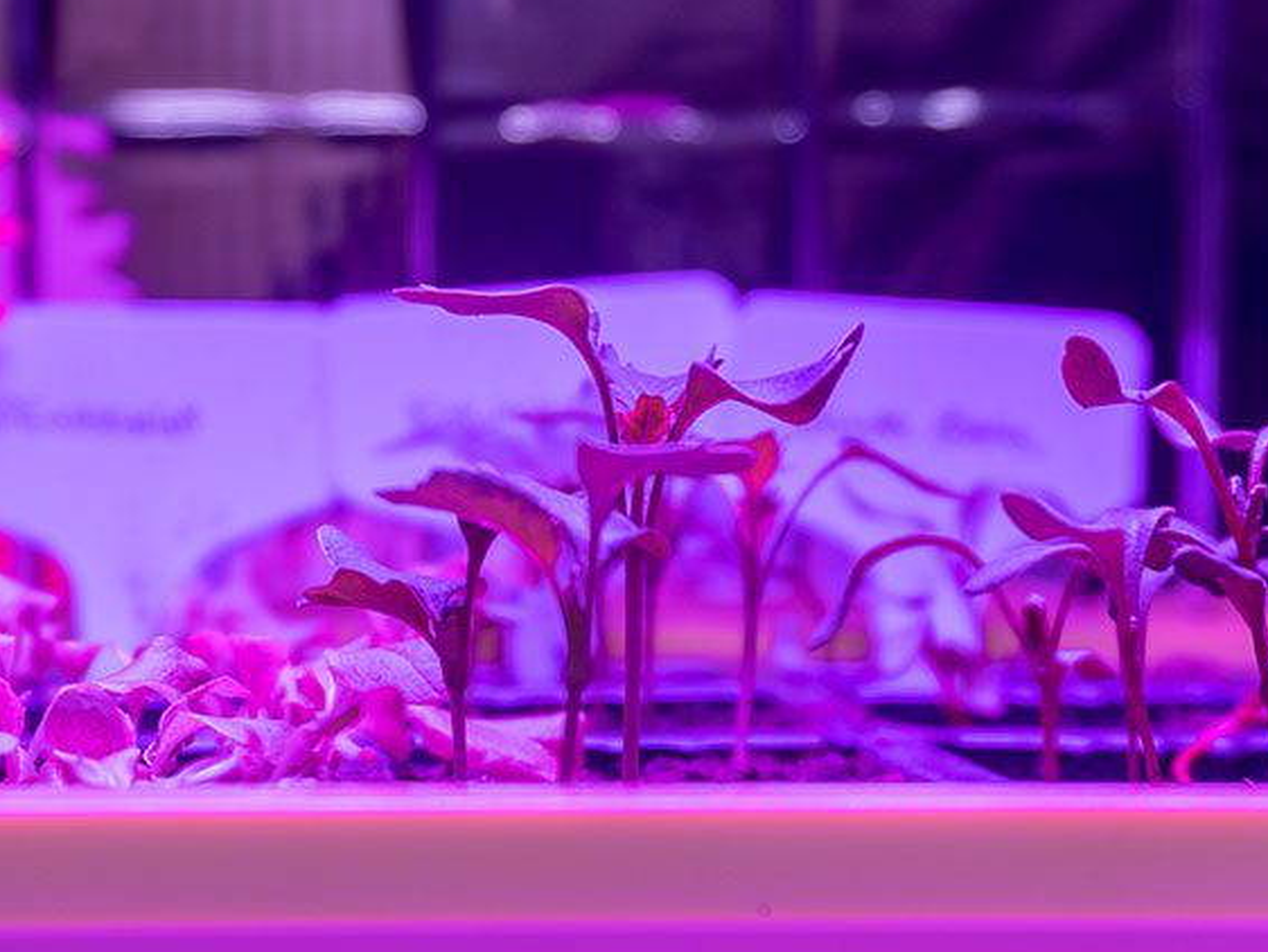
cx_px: 548
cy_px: 482
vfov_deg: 27.5
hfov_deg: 36.1
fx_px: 1942
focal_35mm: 53
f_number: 4
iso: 200
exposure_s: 1/60
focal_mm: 21
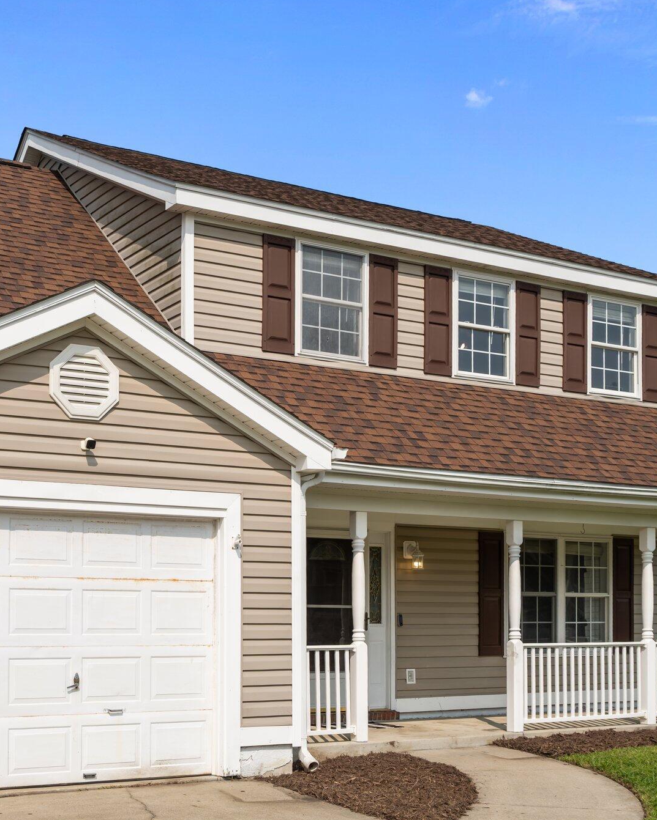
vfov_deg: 42.9
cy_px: 414
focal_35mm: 43
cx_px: 214
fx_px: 1045
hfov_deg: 34.5
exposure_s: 1/400
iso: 64
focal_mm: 30
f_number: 7.1
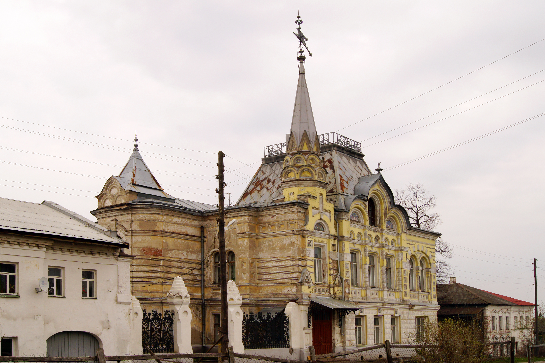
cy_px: 182
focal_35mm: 39
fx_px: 590
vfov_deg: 34.2
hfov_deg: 49.6
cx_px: 272
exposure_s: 1/160
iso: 200
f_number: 11
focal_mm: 26
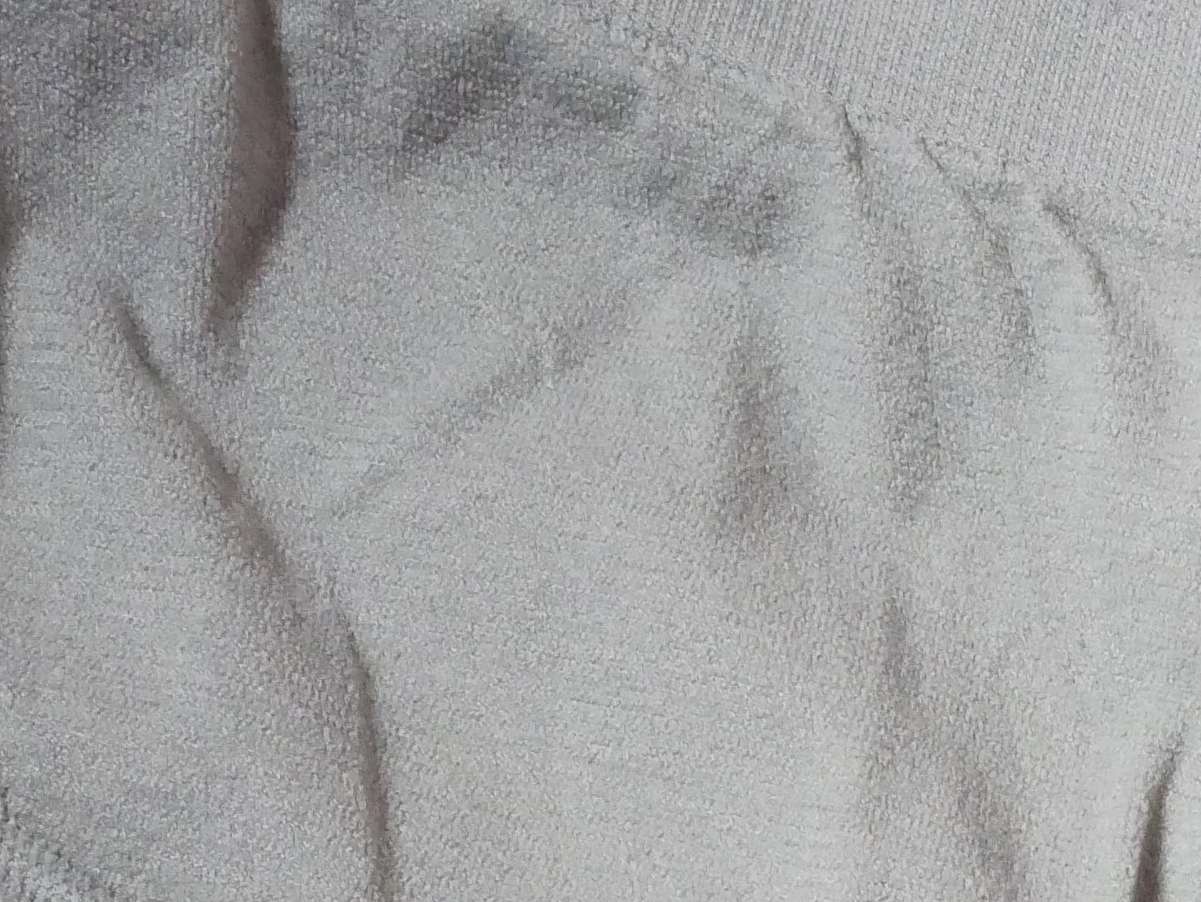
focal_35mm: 160
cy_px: 1439
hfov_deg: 12.1
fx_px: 5554
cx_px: 1419
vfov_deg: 9.0
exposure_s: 1/60
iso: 3200
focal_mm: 25
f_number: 10
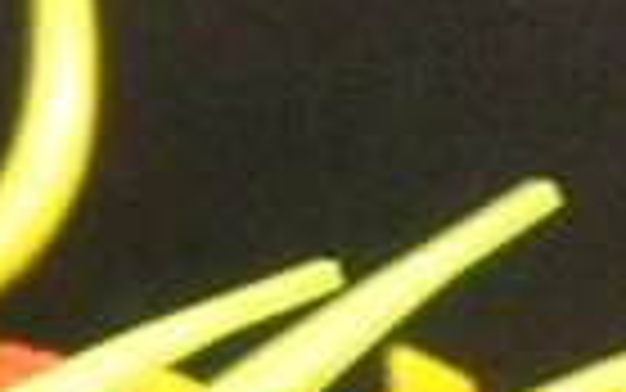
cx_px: -113
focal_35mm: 780
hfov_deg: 2.7
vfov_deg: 1.7
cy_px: 1036
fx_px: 13313
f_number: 3.9
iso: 400
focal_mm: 17.6
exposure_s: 1/5
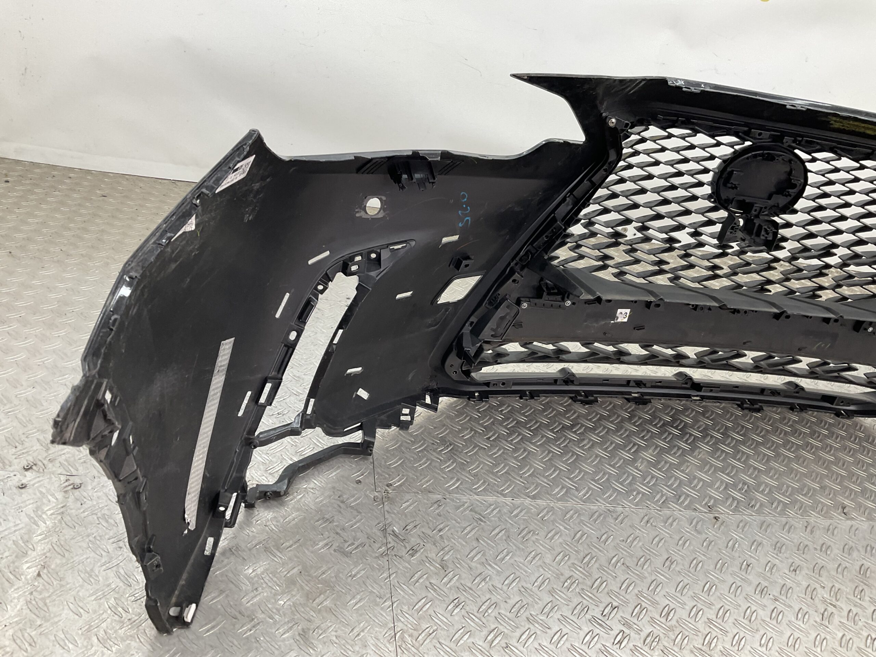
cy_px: 328
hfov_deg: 61.7
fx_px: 734
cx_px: 438
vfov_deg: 48.2
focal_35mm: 29
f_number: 1.8
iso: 40
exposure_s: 1/120
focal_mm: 3
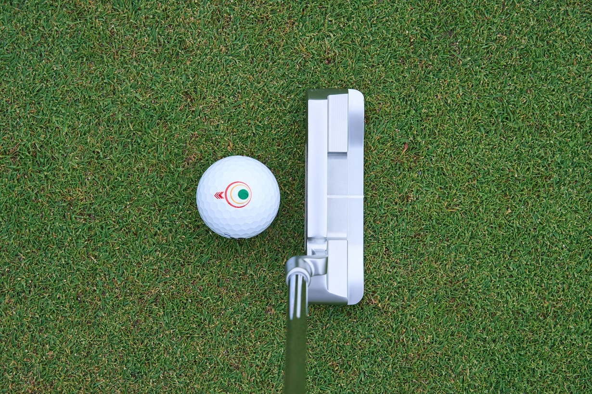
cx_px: 296
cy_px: 197
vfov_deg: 13.7
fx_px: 1644
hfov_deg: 20.4
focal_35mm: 100
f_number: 10
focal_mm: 100
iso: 250
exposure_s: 1/200
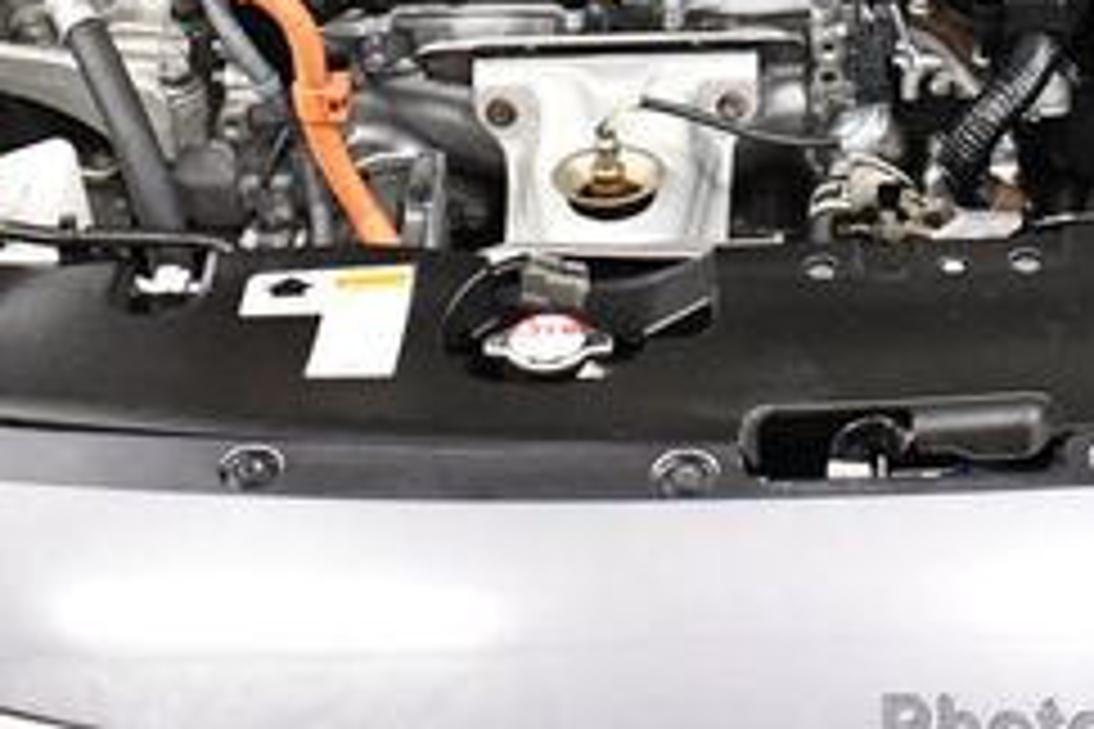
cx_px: 828
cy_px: -144
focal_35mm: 95
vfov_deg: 14.0
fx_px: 2887
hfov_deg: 21.3
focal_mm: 18
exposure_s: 1/125
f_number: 3.5
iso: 3200
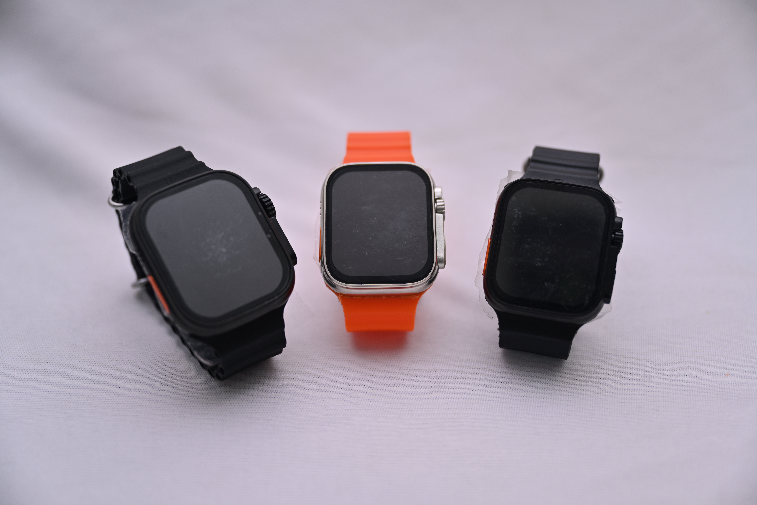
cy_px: 252
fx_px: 946
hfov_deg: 43.6
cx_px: 378
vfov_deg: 29.9
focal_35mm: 45
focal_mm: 45
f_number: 2.8
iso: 125
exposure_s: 1/100
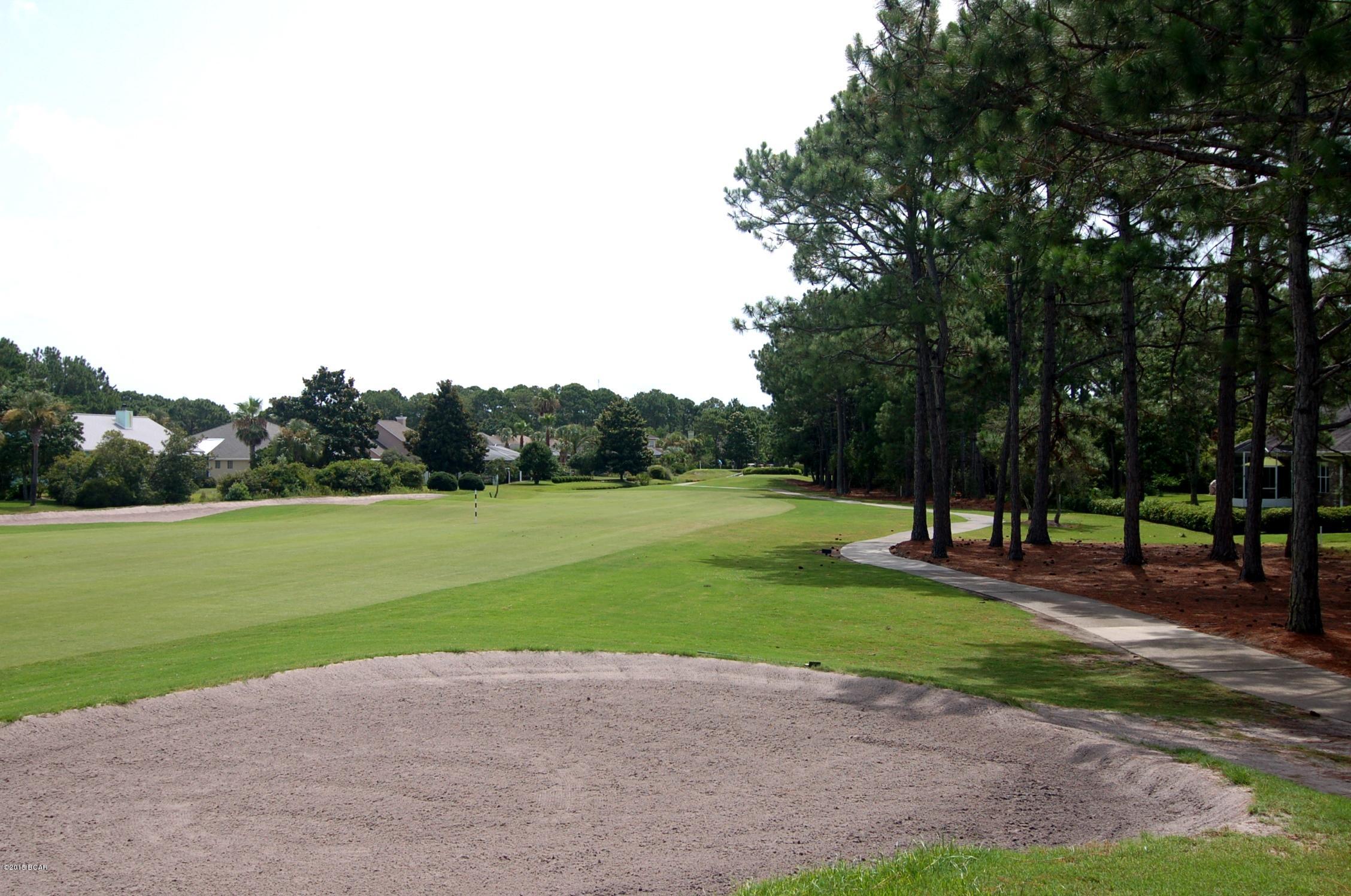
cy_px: 448
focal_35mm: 36
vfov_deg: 36.7
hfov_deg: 53.2
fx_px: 1349
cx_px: 676
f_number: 8
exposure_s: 1/500
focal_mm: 24
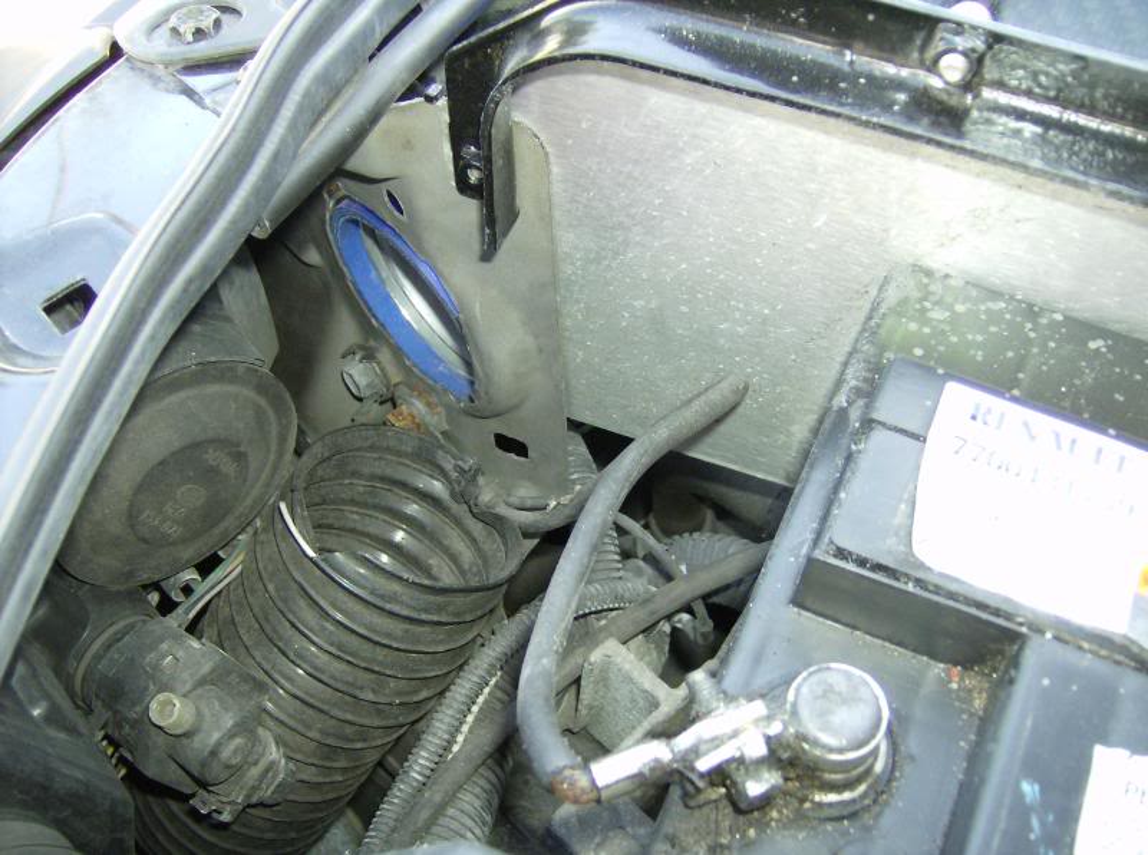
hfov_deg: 51.5
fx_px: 1191
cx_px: 574
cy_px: 428
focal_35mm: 36
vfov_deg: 39.5
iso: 200
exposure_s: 1/60
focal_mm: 6
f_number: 2.8
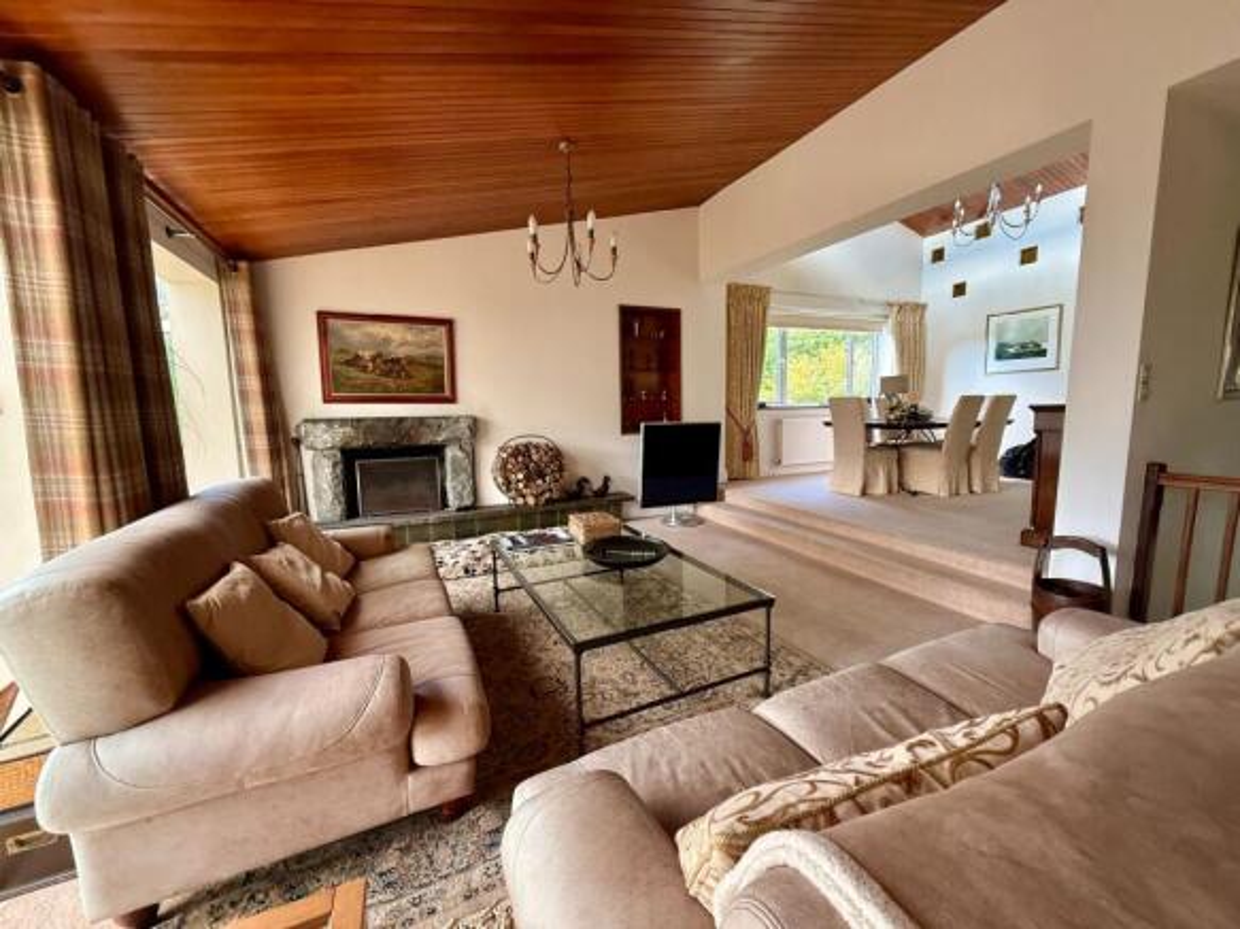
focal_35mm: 14
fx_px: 501
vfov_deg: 85.7
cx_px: 620
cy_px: 464
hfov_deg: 102.1
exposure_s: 1/99
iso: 320
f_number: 2.2
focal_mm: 2.22
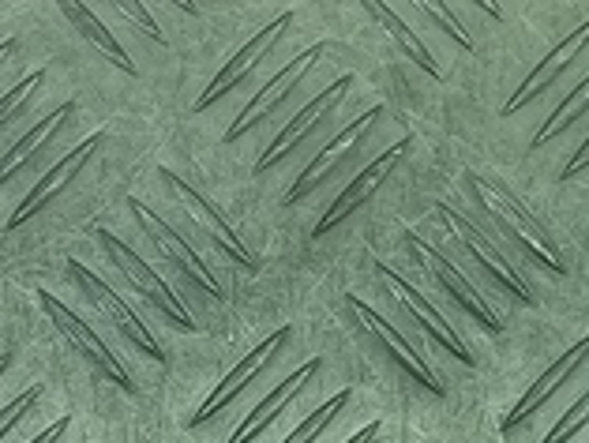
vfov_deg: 9.7
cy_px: 578
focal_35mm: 150
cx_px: -188
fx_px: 2554
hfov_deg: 12.7
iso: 122
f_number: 1.6
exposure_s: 1/100
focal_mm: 4.11
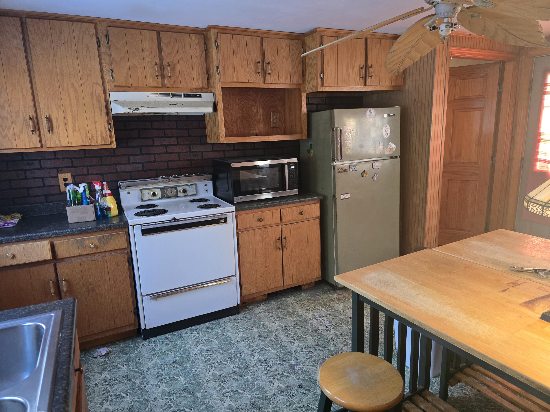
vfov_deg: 58.9
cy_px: 206
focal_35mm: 23
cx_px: 275
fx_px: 365
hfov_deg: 73.9
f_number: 1.7
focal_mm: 6.3
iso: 640
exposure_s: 1/60
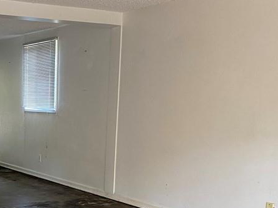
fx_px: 482
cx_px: 29
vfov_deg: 23.6
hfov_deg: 30.8
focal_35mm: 60
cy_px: 196
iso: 200
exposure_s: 1/60
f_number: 1.8
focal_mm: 4.25
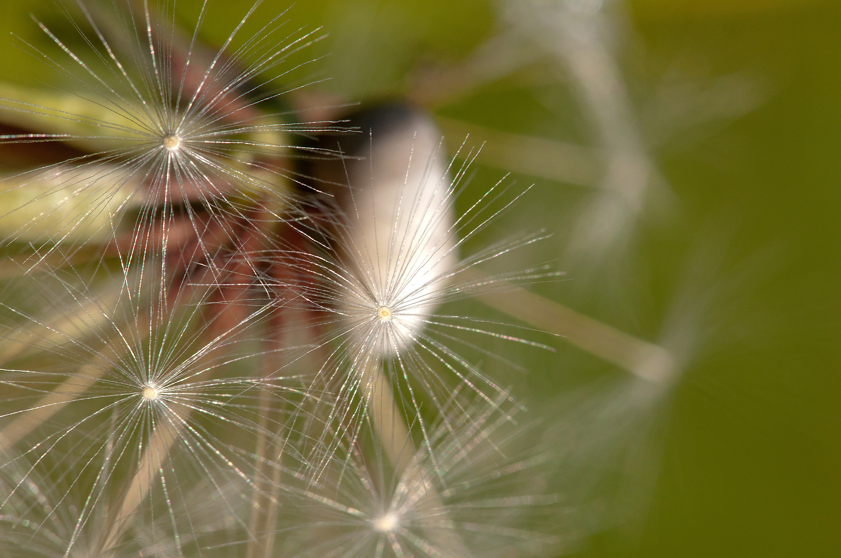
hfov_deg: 9.2
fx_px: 5250
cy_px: 279
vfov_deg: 6.1
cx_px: 420
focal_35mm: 225
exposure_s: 1/320
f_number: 13
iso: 640
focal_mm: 150
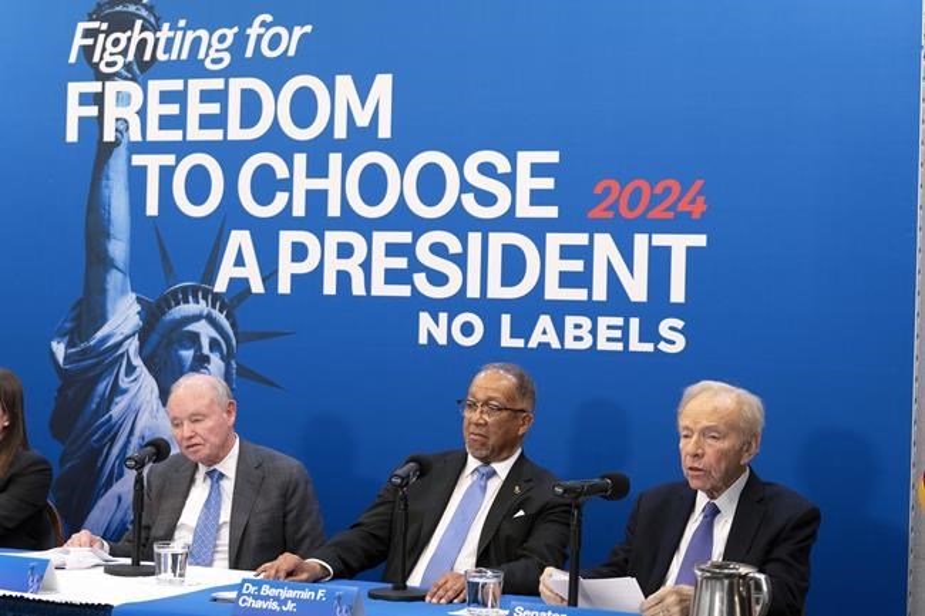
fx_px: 1798
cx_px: 462
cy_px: 308
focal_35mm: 70
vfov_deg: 19.4
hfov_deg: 28.9
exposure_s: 1/320
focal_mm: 70
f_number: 4
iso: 2000
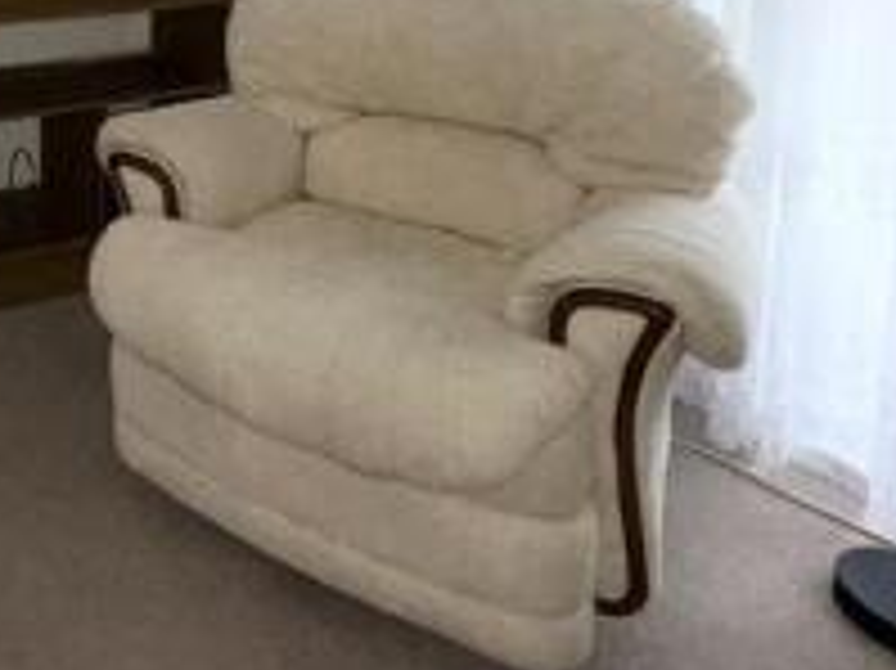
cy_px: -124
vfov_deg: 30.2
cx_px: 16
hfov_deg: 40.5
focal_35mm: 41
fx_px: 1061
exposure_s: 1/60
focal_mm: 2.22
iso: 160
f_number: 2.2
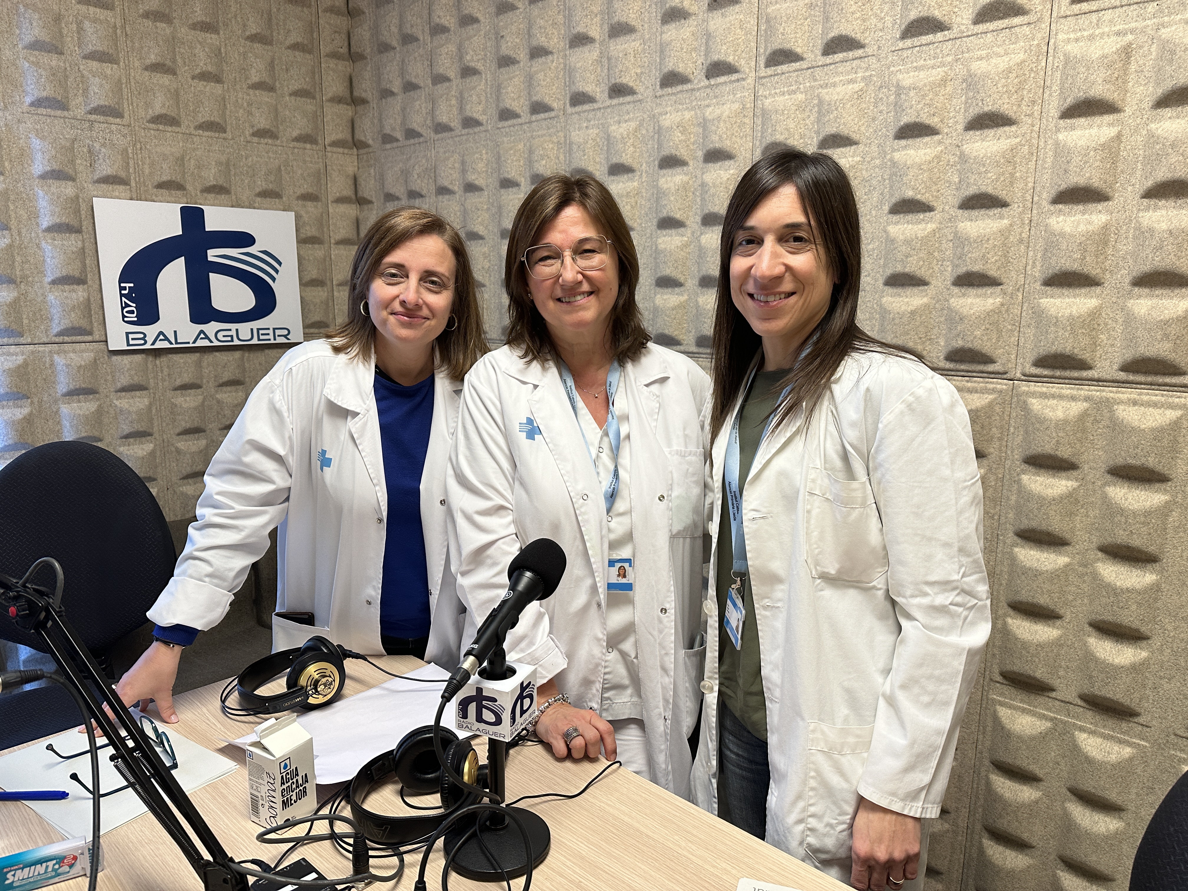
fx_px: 824
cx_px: 594
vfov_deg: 56.8
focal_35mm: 24
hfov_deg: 71.6
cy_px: 446
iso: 200
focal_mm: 6.86
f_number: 1.78
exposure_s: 1/100
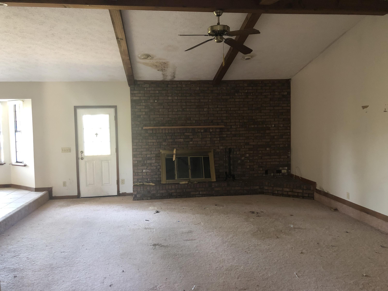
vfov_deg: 49.7
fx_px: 314
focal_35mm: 28
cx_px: 194
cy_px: 146
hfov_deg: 63.4
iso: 100
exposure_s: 1/13
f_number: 1.8
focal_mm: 3.99
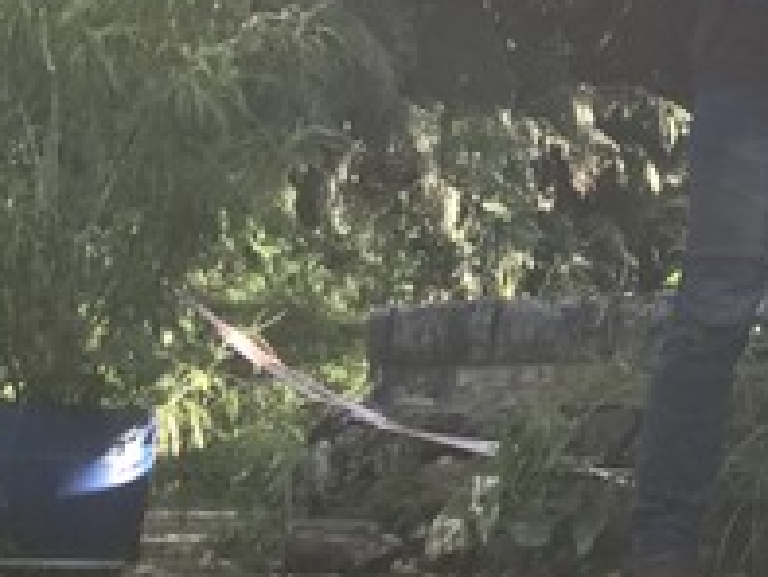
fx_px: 2597
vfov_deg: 12.4
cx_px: 1166
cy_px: -123
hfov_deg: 15.5
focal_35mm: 117
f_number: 2.2
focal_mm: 2.87
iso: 25
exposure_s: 1/127
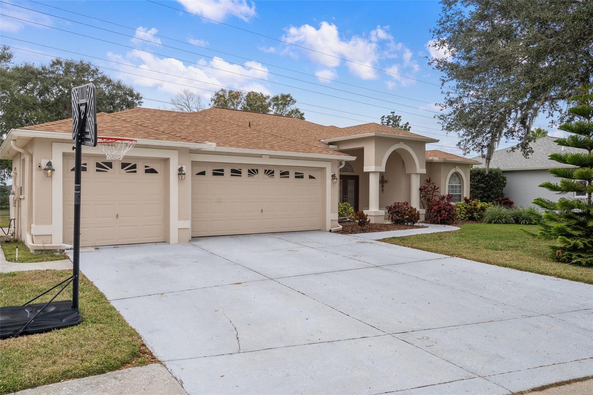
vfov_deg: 51.3
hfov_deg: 71.5
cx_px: 296
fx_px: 412
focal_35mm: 25
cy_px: 198
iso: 320
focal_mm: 25
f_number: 8
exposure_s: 1/100
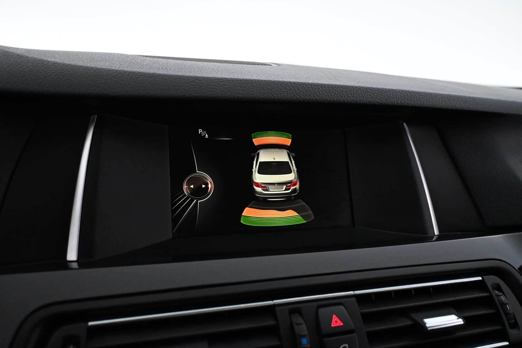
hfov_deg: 59.5
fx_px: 457
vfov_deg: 41.7
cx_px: 261
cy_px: 174
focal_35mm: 32
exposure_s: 1/60
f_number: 4
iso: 3200
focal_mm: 21
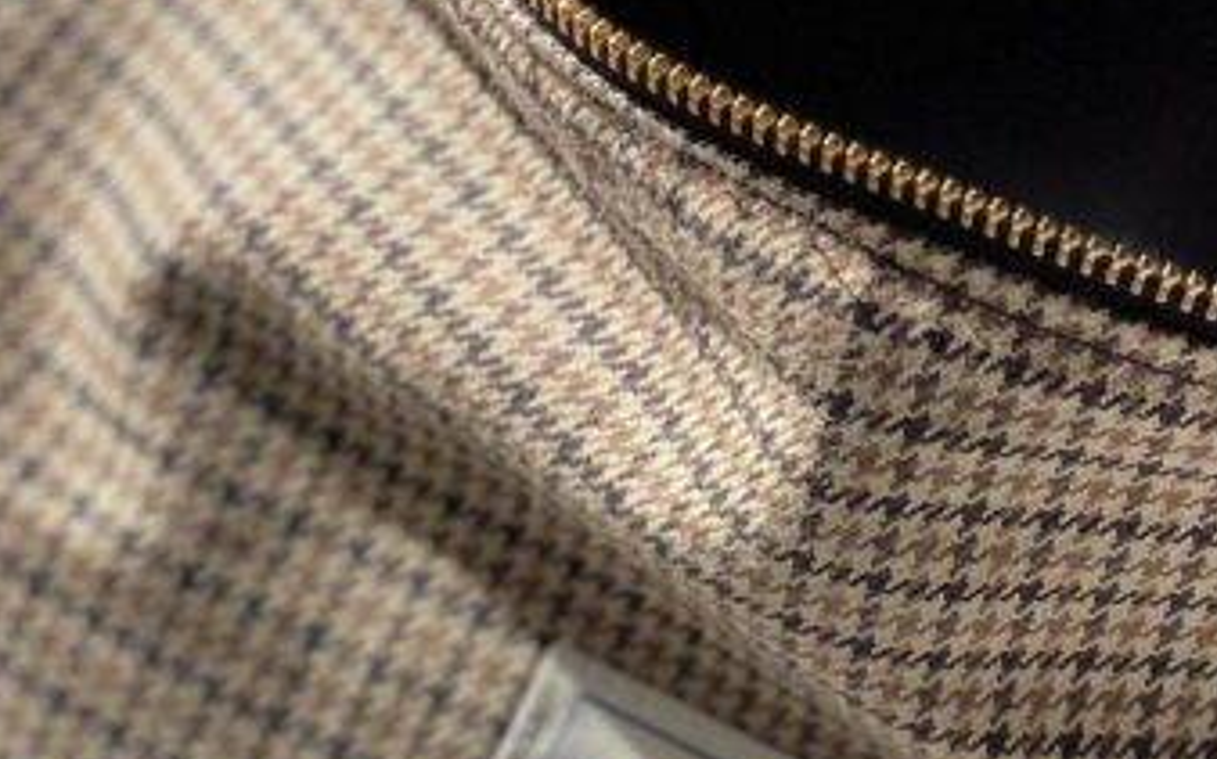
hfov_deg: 14.9
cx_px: 1062
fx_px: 4609
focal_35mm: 139
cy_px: 333
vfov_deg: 9.4
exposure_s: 1/564
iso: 20
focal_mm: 6
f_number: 2
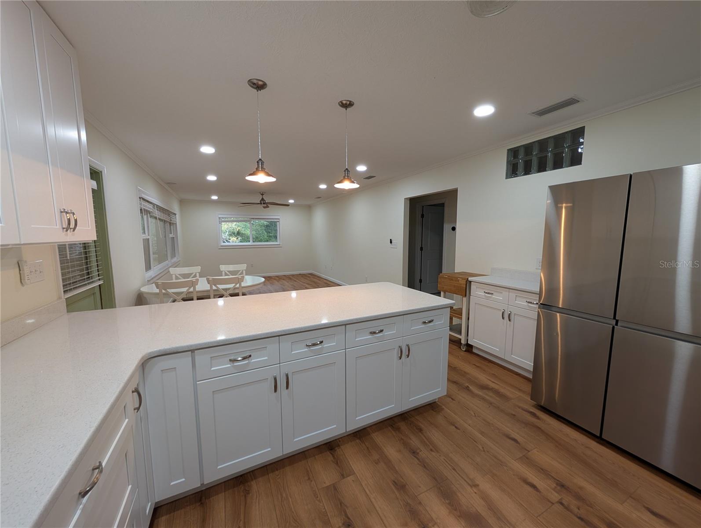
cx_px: 350
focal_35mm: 12
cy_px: 264
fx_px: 243
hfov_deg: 110.5
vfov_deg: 94.6
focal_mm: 2.02
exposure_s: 1/40
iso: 49
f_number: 1.7
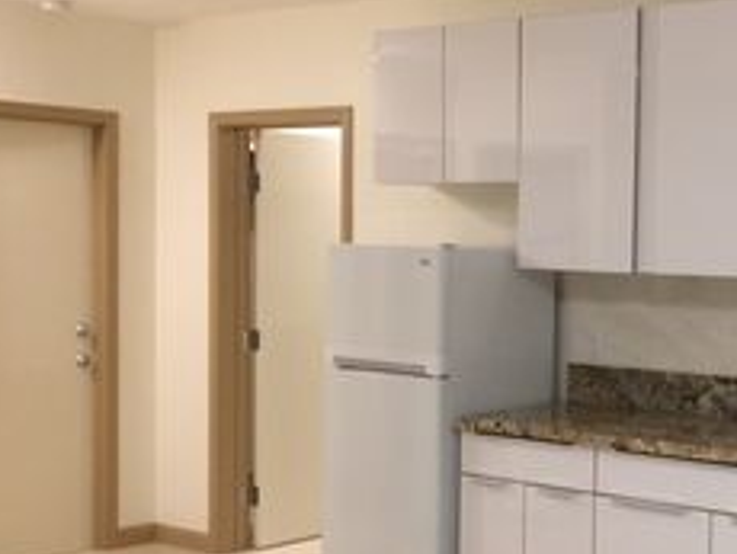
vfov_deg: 23.3
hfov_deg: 29.4
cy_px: 319
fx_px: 1343
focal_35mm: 63
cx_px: 673
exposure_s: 1/30
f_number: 2.2
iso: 125
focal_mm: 4.15
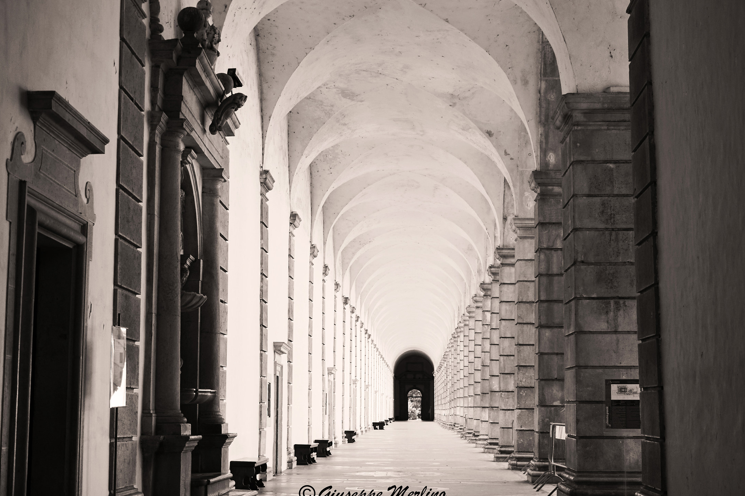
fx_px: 1273
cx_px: 388
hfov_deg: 32.6
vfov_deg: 22.0
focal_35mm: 62
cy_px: 243
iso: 200
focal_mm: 37
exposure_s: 1/160
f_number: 5.6
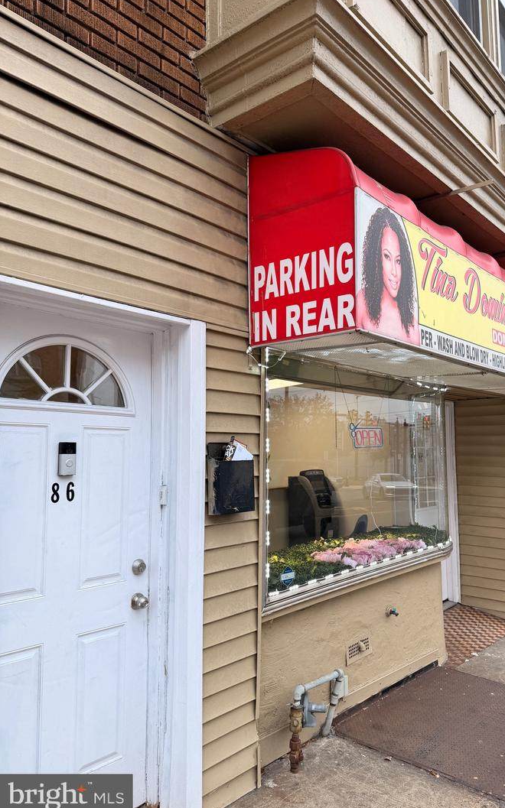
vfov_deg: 70.4
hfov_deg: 47.2
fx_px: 573
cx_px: 308
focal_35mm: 26
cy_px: 405
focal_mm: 6.76
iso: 80
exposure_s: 1/399
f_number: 1.78
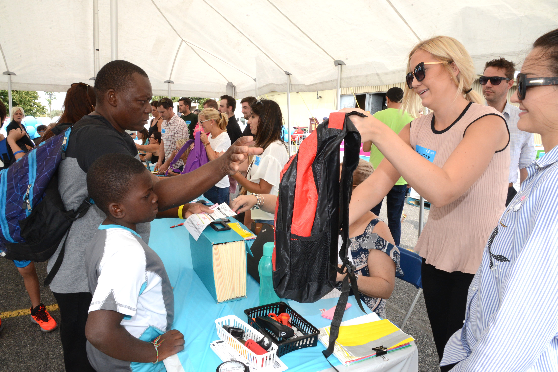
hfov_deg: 73.7
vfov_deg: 53.1
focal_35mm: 24
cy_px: 186
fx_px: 372
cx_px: 279
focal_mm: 24
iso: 1600
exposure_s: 1/200
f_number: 18
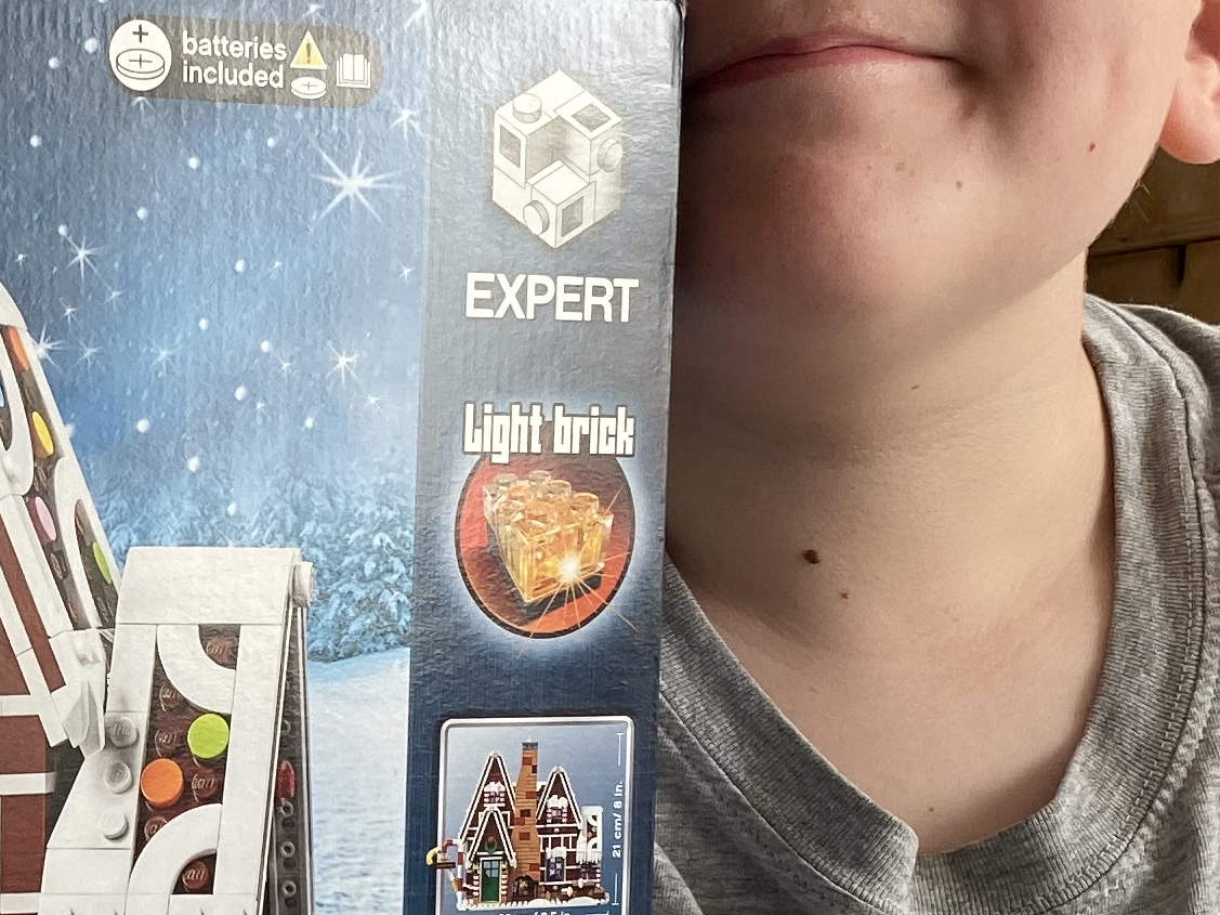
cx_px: -268
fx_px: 3277
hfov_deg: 19.7
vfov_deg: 15.8
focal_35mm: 93
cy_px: 633
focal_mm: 4.25
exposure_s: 1/122
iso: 50
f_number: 1.8
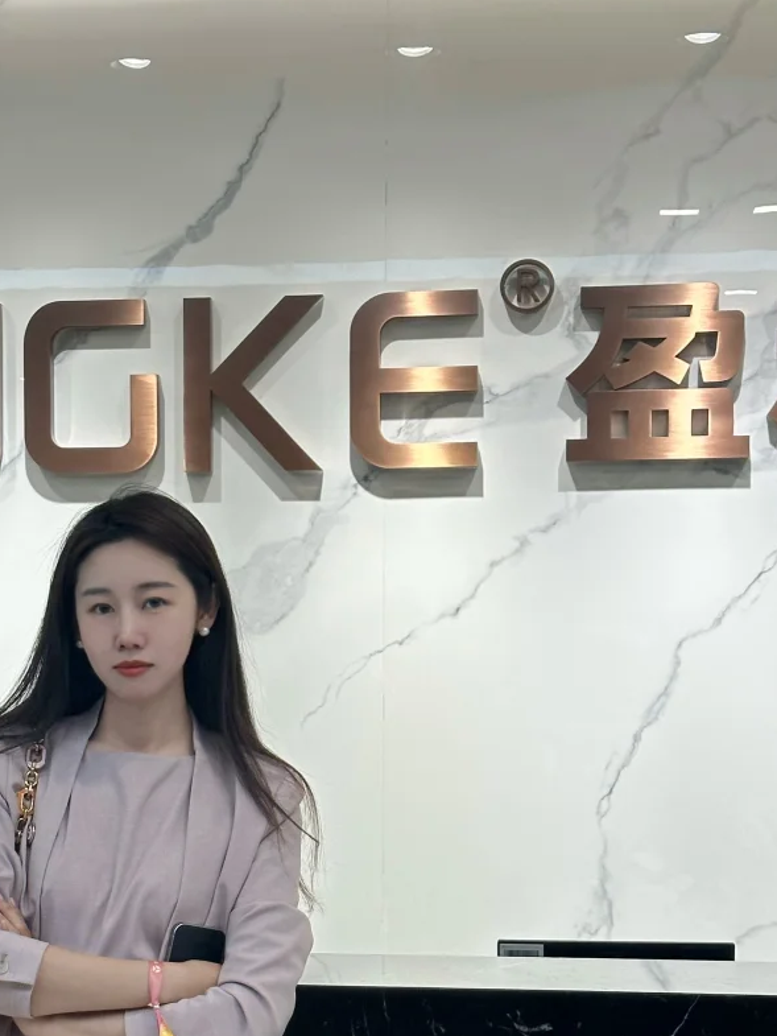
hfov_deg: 16.7
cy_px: 792
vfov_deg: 22.0
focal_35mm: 88
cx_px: 199
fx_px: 2633
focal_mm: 6.86
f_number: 1.78
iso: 64
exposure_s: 1/264
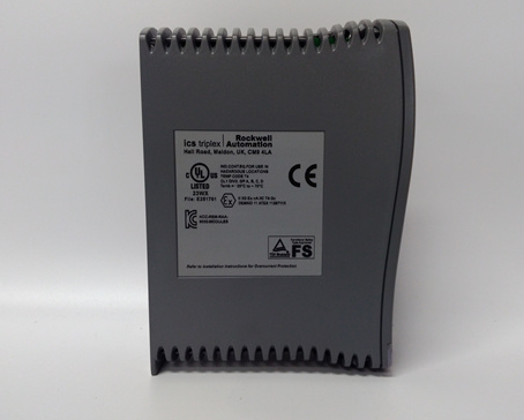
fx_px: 450
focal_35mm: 29
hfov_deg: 60.3
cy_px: 206
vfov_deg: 50.0
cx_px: 280
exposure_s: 1/33
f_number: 2
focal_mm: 3.79
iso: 224
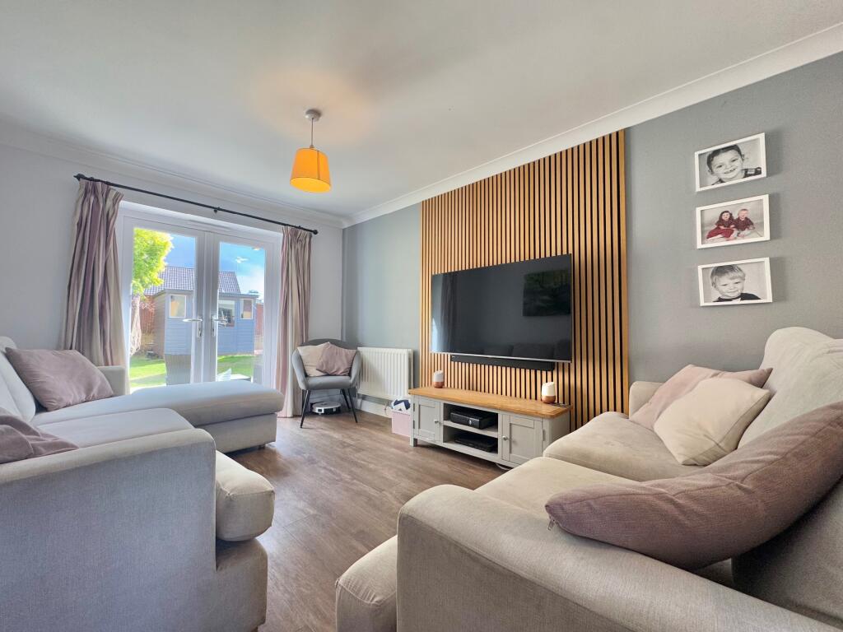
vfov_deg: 85.7
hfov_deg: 102.1
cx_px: 422
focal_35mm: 14
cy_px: 316
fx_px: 341
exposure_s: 1/100
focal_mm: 2.22
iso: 125
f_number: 2.2
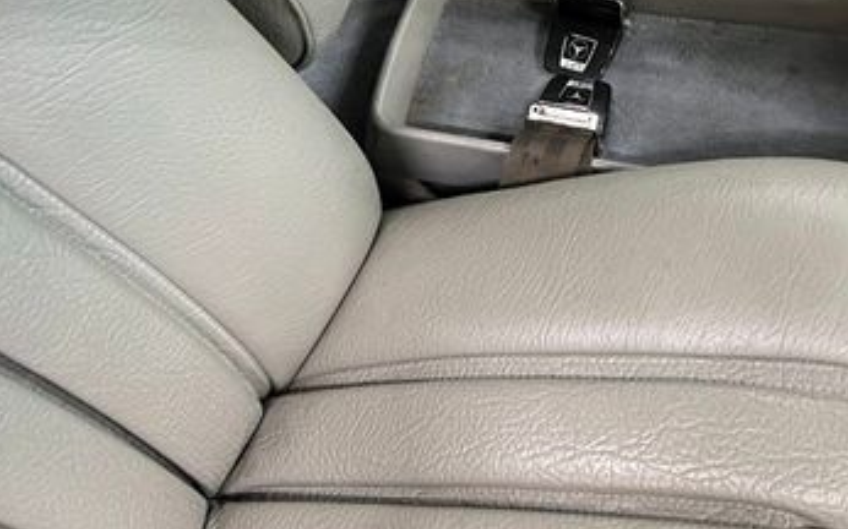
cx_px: 618
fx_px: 1178
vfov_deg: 24.1
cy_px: -17
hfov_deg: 38.7
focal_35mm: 51
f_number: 1.5
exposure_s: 1/30
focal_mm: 5.7
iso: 640
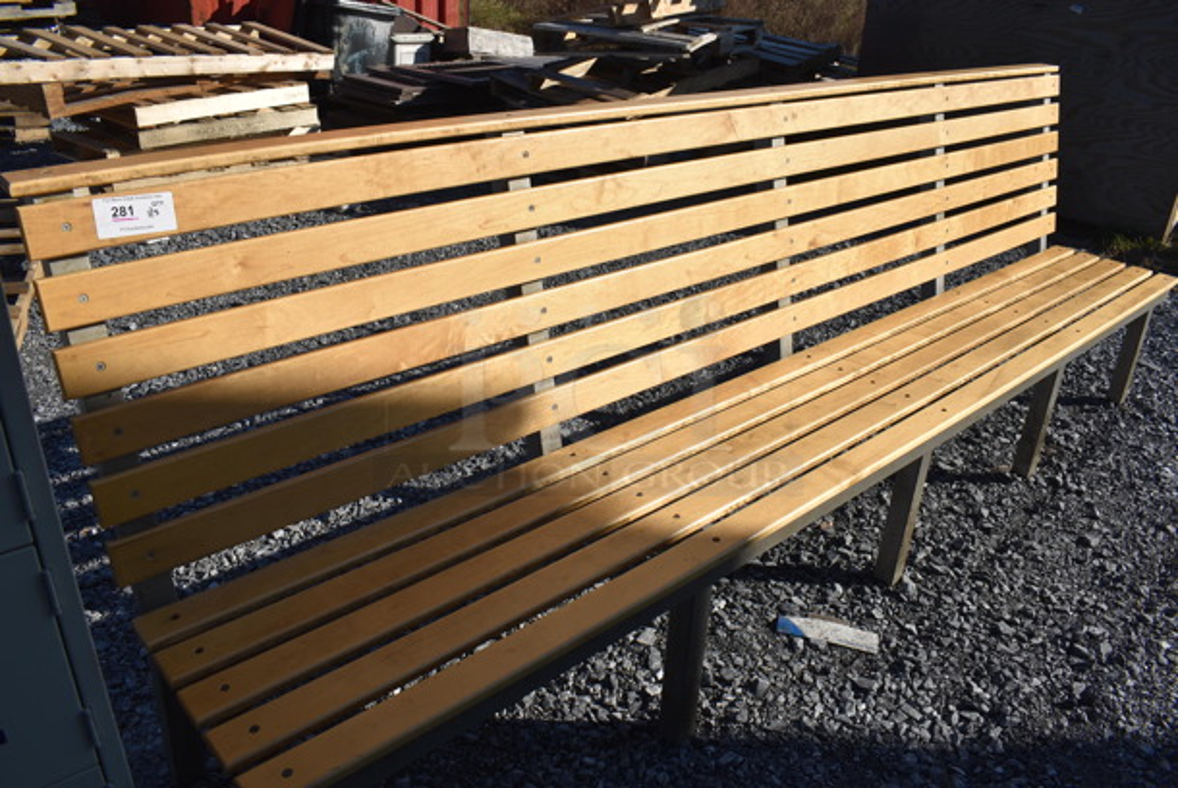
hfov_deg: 67.3
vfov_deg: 48.0
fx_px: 884
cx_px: 589
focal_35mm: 27
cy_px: 394
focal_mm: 18
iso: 100
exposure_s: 1/400
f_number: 10
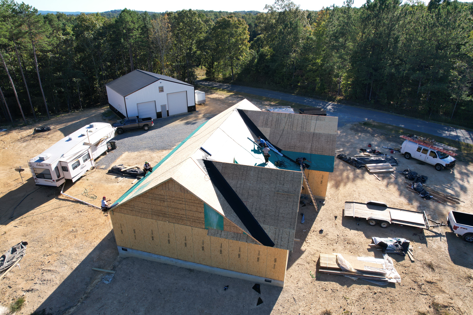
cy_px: 158
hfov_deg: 78.6
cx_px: 236
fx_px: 289
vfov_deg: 57.2
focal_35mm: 22
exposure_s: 1/1000
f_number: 2.8
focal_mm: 8.38
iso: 110
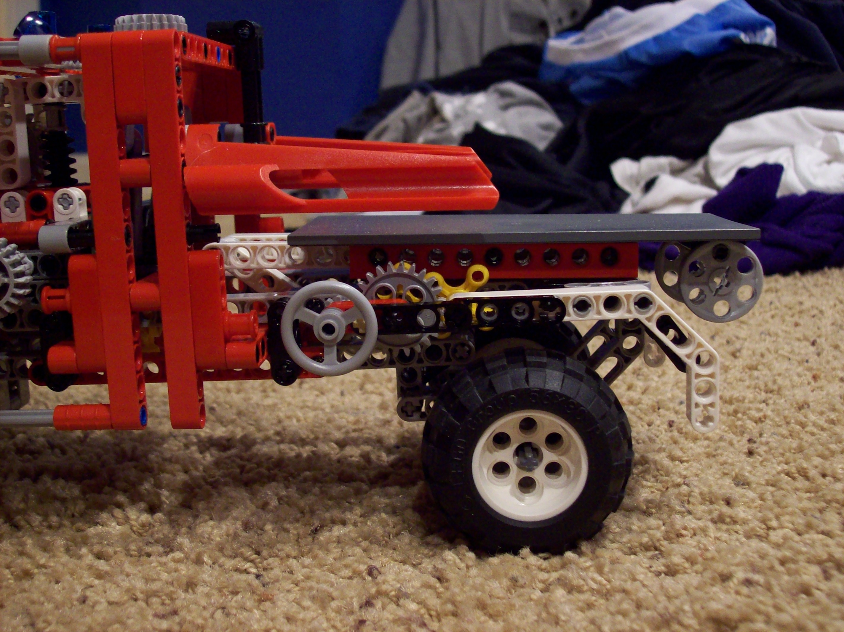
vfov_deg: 32.2
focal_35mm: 45
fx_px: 1097
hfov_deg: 42.1
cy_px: 316
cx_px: 422
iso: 200
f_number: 3
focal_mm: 7.6
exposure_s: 1/8
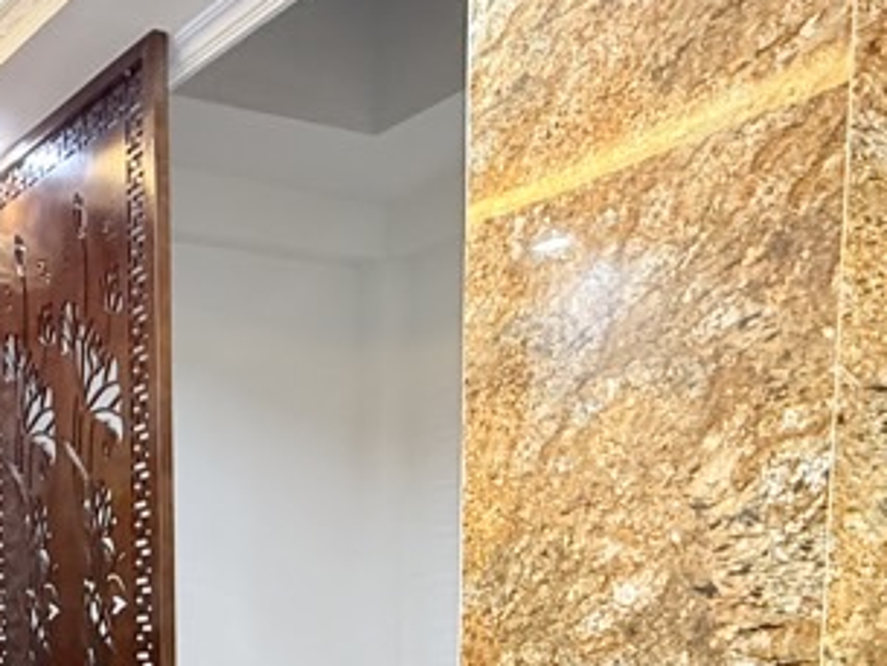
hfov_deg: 35.4
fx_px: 1205
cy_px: 782
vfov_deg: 27.5
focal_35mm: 47
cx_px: -55
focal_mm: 2.22
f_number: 2.2
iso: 500
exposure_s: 1/50
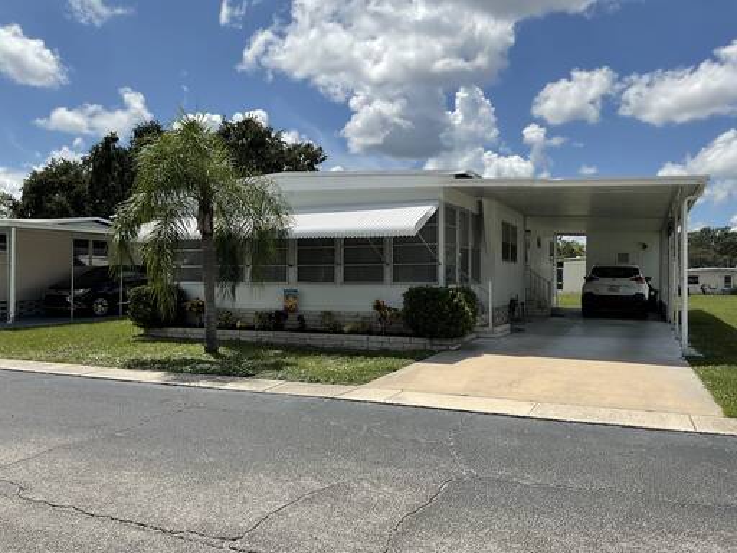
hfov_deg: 61.7
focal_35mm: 29
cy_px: 276
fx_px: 617
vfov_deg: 48.2
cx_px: 368
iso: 16
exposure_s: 1/3322
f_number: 1.8
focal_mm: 3
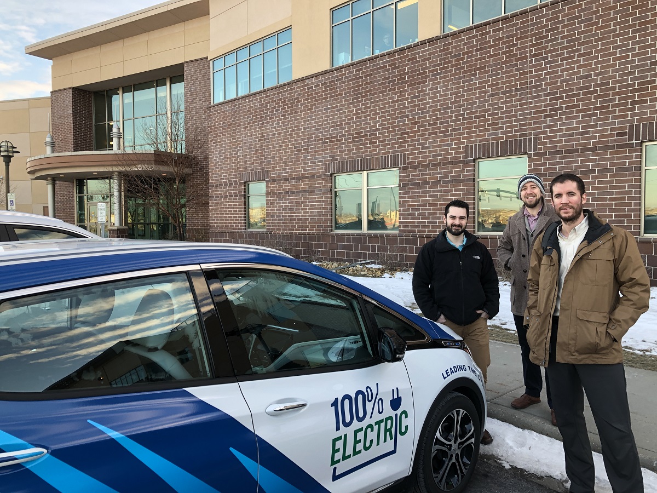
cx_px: 328
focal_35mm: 28
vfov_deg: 49.7
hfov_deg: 63.4
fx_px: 531
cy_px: 246
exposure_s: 1/120
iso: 32
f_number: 1.8
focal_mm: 3.99
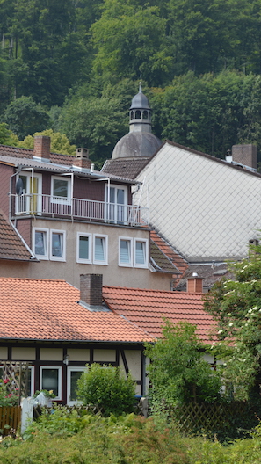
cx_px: 174
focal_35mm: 131
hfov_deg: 9.3
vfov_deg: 16.4
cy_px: 233
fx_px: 1609
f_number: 7.1
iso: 100
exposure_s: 1/250
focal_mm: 55
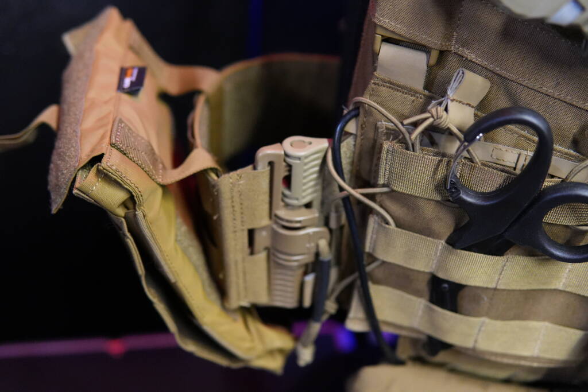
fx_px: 735
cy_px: 196
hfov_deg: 43.6
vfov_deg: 29.9
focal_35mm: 45
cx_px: 294
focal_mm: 30
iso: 3200
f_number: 2
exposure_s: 1/160
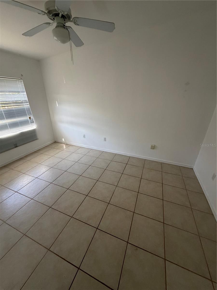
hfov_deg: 85.7
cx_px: 108
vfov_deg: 102.1
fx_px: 117
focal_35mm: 14
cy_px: 145
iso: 250
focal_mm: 2.22
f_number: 2.2
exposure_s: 1/121
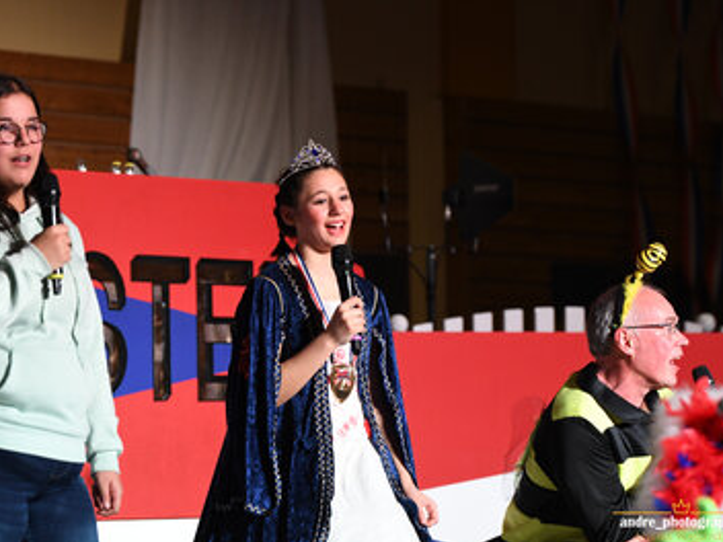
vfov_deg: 7.0
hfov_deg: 9.3
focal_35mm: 213
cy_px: 272
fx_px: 4449
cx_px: 343
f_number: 3.2
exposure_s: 1/400
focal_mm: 130
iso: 2000
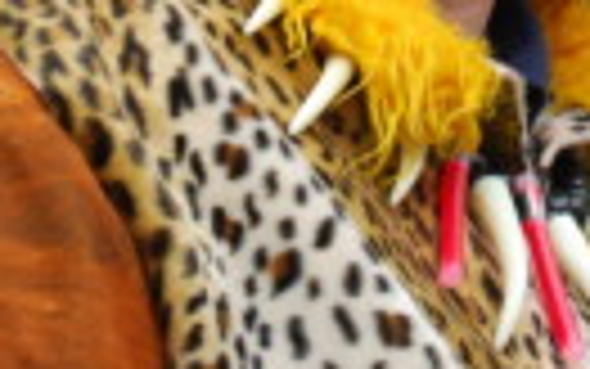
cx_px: 396
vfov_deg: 4.0
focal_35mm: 322
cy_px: -326
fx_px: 5179
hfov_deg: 6.5
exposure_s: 1/125
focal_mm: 55
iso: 140
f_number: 5.6
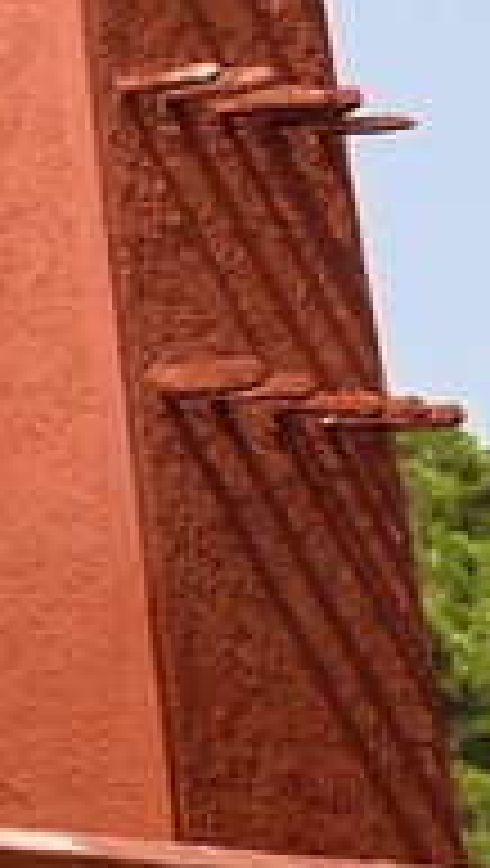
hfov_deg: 3.5
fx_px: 6379
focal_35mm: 277
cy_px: -211
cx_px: -3093
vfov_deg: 7.7
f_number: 13
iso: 200
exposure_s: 1/250
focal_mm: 32
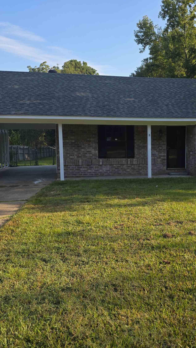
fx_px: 314
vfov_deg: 58.0
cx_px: 155
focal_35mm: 34
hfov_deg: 33.7
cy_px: 171
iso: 80
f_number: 1.7
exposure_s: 1/1723
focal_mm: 6.3
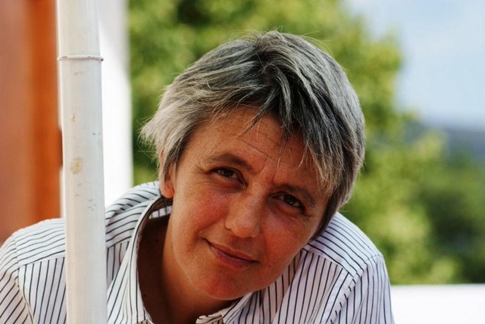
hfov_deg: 9.1
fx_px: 3034
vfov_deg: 6.1
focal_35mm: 225
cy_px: 162
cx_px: 242
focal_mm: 150
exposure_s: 1/250
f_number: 6.3
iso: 100
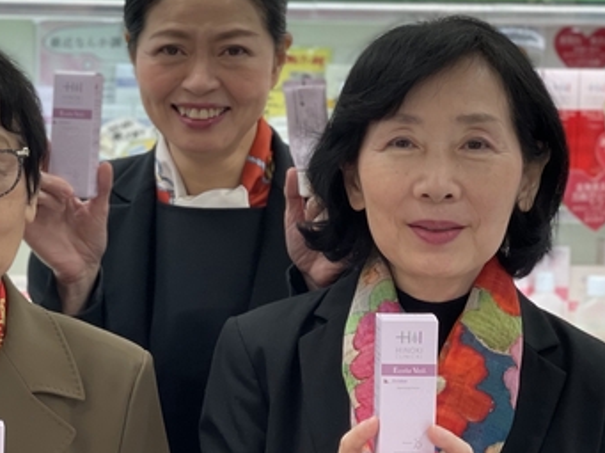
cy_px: 258
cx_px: 9
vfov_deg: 13.1
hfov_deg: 17.1
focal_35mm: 113
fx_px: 1973
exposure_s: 1/120
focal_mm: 6
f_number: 2
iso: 100
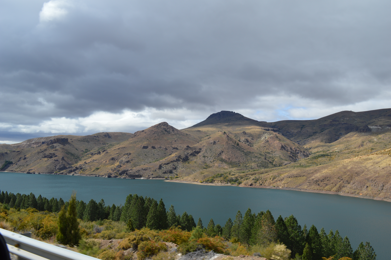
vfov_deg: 43.5
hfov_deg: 62.0
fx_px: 326
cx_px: 196
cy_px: 130
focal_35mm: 30
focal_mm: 20
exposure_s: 1/320
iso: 100
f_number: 9
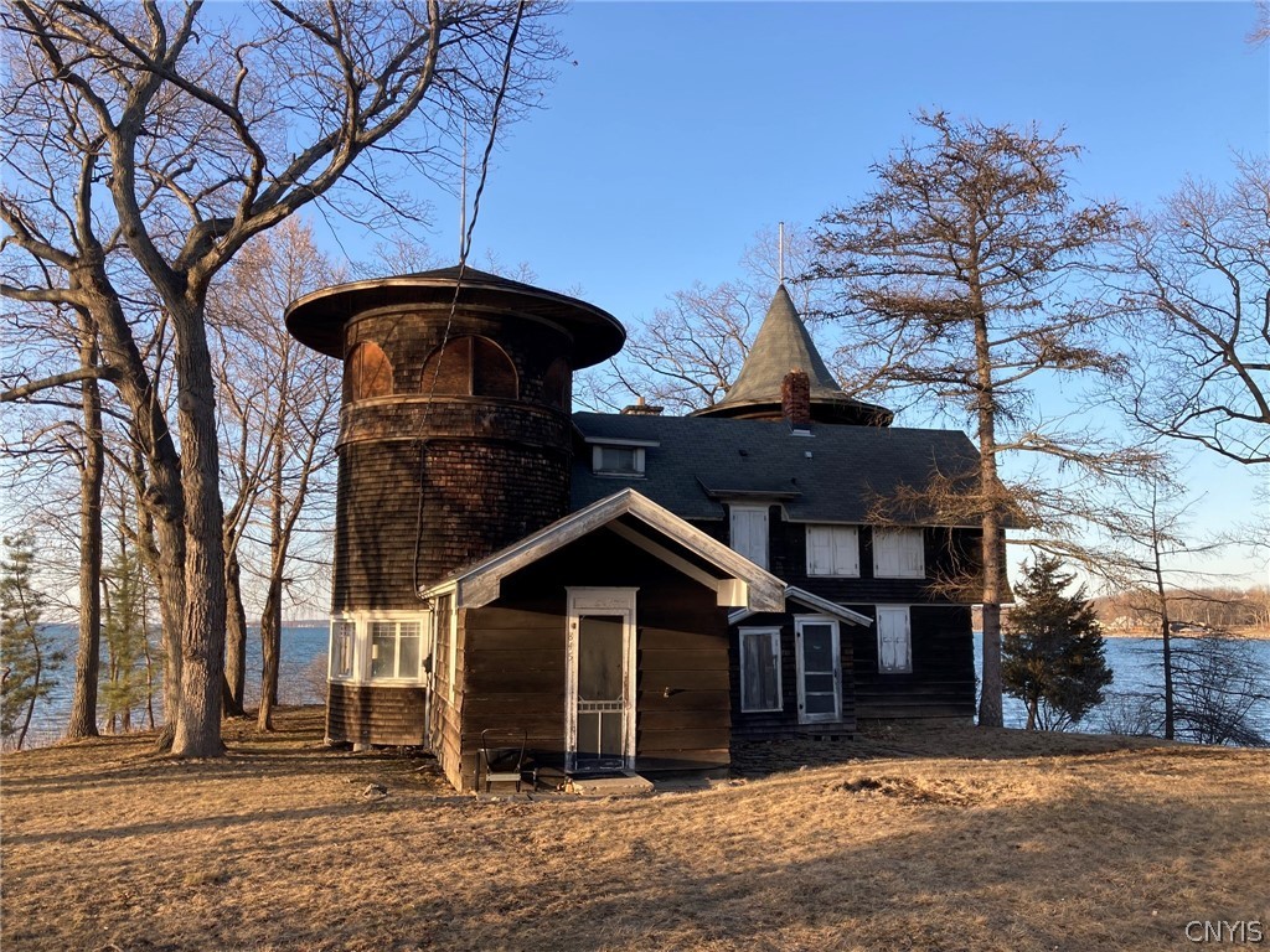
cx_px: 635
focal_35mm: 28
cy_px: 476
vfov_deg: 49.7
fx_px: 1027
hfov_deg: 63.4
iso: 20
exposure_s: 1/475
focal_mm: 3.99
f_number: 1.8
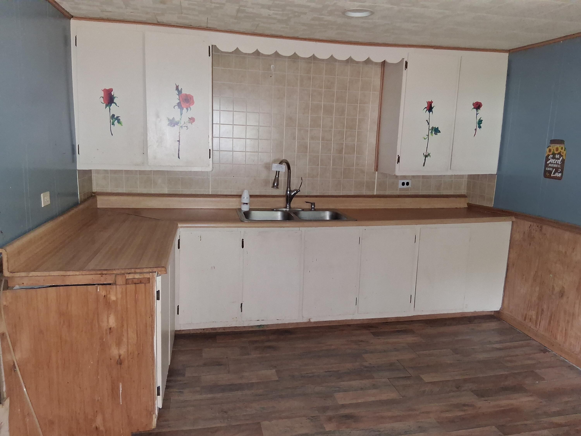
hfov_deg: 67.3
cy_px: 218
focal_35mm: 26
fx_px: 436
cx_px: 290
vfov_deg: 53.1
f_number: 1.8
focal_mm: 3.98
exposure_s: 1/24
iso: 500
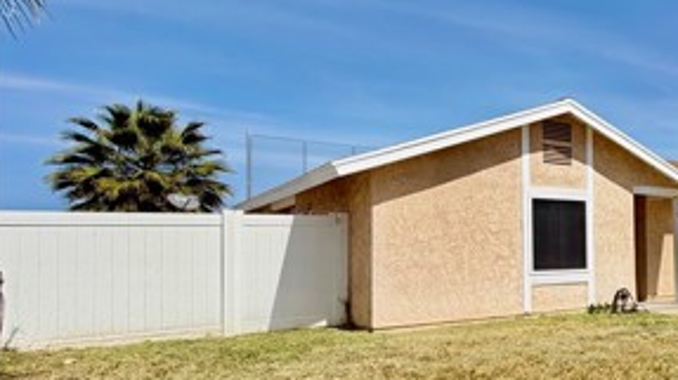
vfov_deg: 34.4
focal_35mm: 34
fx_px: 611
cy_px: 236
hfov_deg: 44.2
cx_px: 749
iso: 20
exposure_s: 1/1189
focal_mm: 2.22
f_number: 2.2
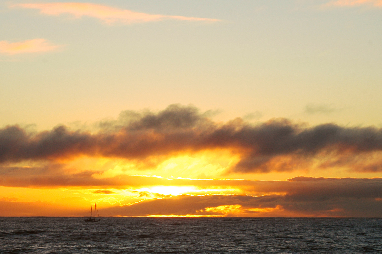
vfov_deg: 8.7
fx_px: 1664
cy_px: 156
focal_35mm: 157
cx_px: 162
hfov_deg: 13.1
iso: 200
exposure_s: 1/400
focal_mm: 80
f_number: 10
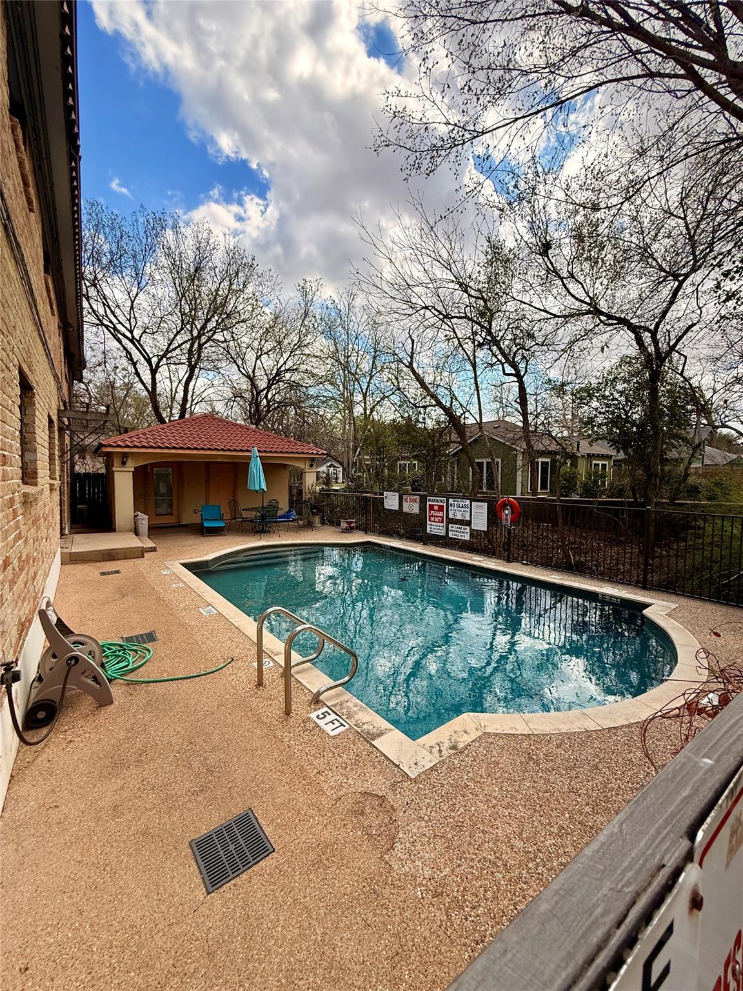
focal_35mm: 14
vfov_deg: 102.1
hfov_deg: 85.7
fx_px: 401
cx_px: 372
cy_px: 496
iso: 64
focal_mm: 2.22
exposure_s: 1/2092
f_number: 2.2
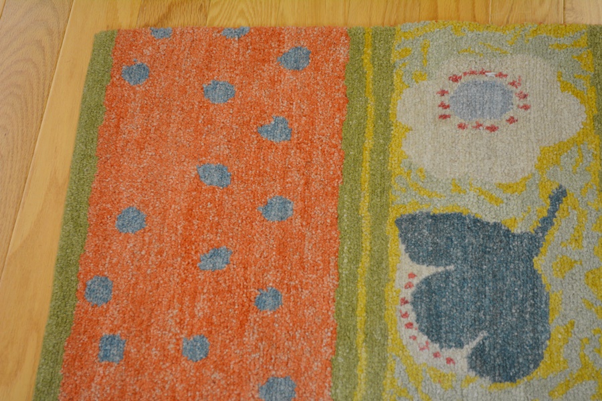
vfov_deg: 17.5
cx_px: 301
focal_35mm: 78
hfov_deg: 26.0
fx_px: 1304
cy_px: 200
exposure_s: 1/50
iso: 800
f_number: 5.6
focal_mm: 52
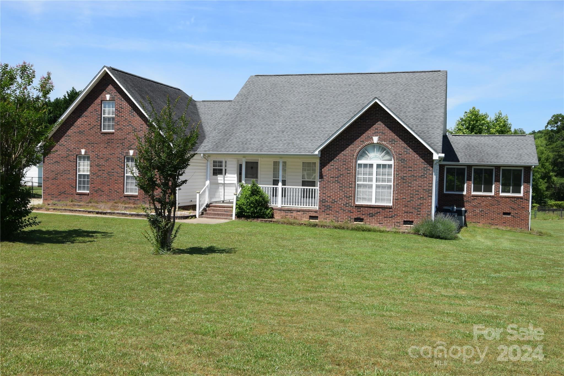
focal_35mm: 36
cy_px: 188
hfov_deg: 53.1
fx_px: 564
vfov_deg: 36.9
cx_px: 282
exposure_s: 1/400
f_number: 10
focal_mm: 24
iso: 200
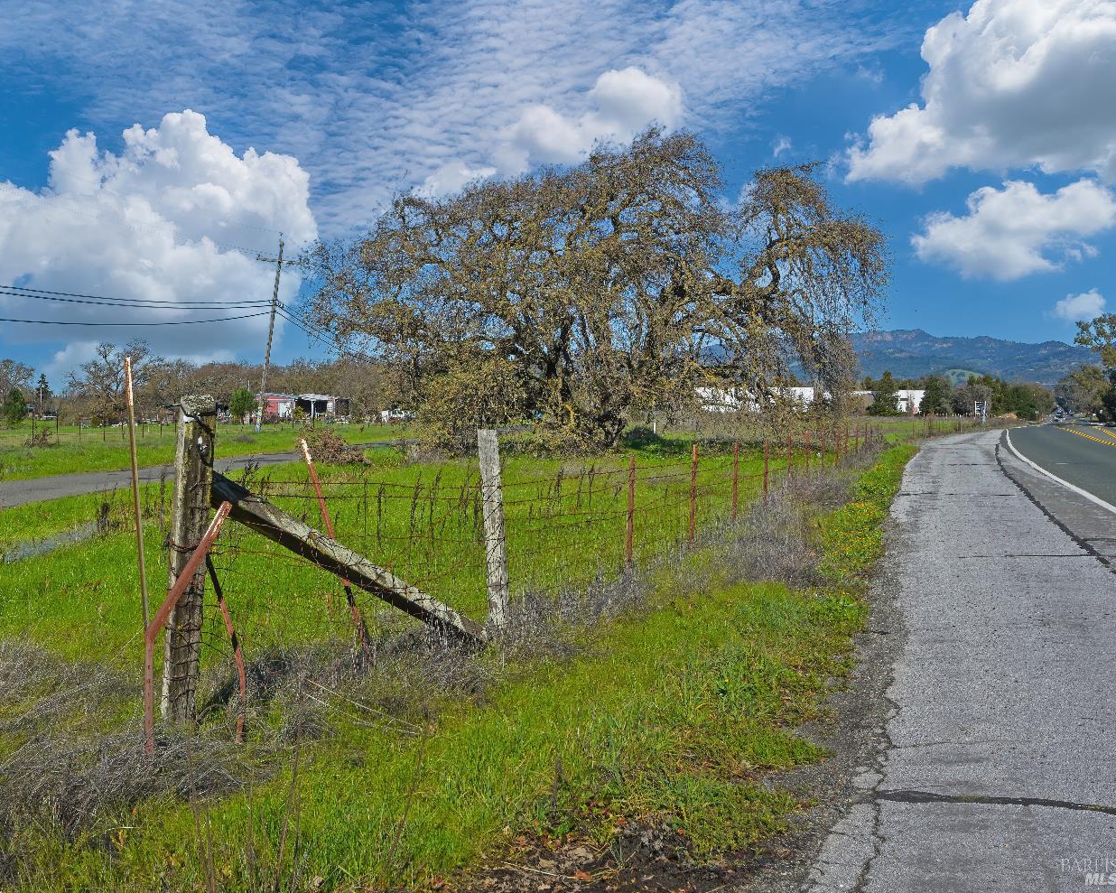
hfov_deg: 44.6
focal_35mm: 41
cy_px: 446
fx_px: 1354
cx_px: 457
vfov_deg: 36.5
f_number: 8
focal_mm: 24
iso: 100
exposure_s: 1/250
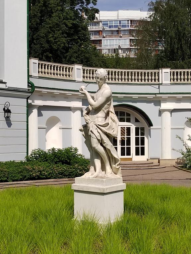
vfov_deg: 30.7
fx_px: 463
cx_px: 96
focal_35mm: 63
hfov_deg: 23.3
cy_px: 127
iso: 256
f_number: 1.9
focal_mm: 5.52
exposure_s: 1/3449
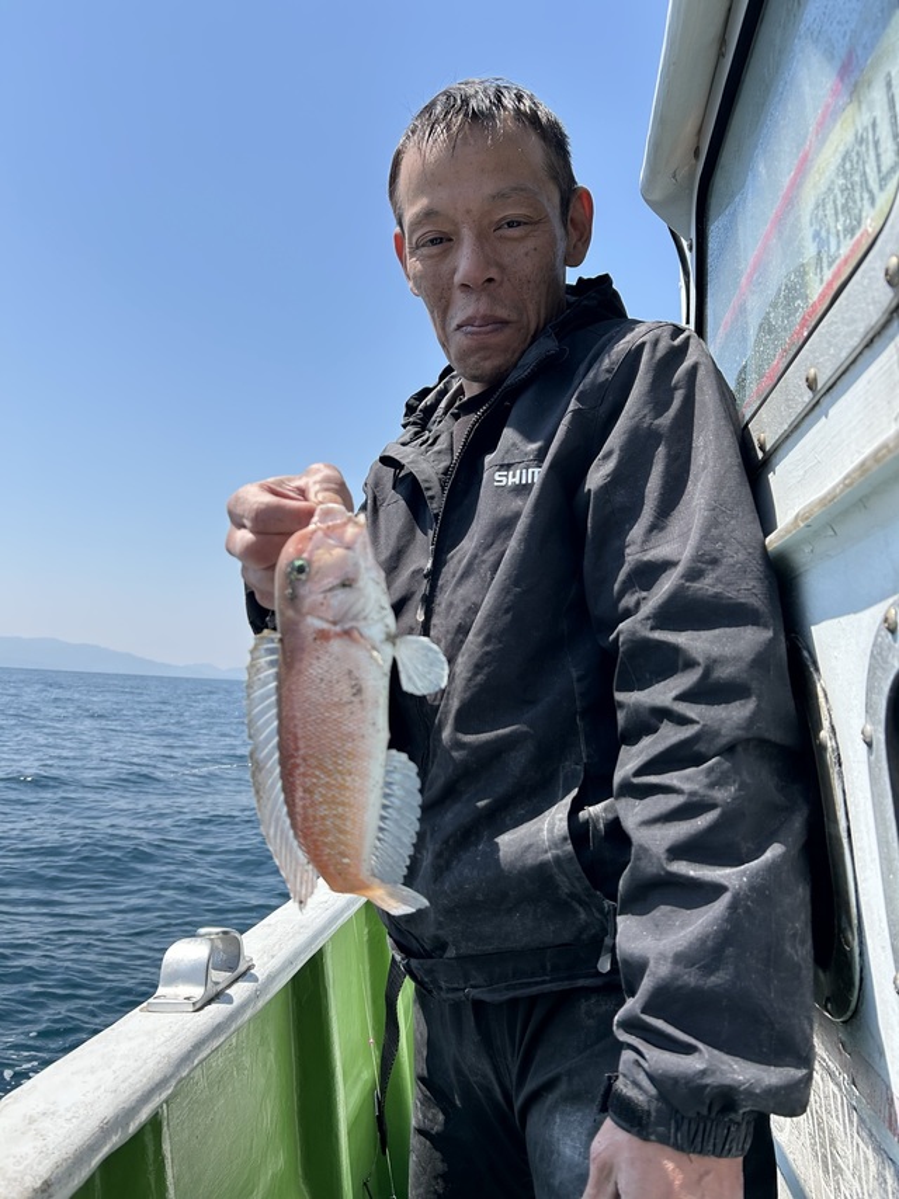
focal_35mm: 26
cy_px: 600
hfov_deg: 53.0
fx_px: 901
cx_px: 450
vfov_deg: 67.3
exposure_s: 1/3077
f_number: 1.5
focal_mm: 5.7
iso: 50
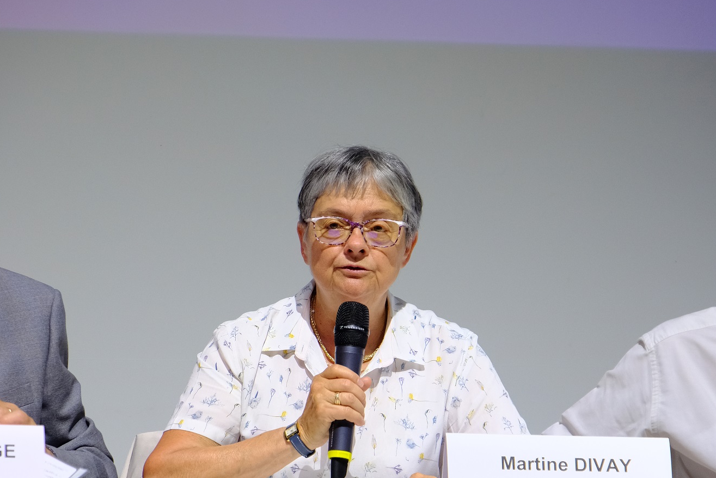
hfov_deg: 7.9
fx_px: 5211
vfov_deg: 5.2
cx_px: 358
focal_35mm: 262
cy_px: 349
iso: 1600
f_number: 5.6
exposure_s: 1/140
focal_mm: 116.1
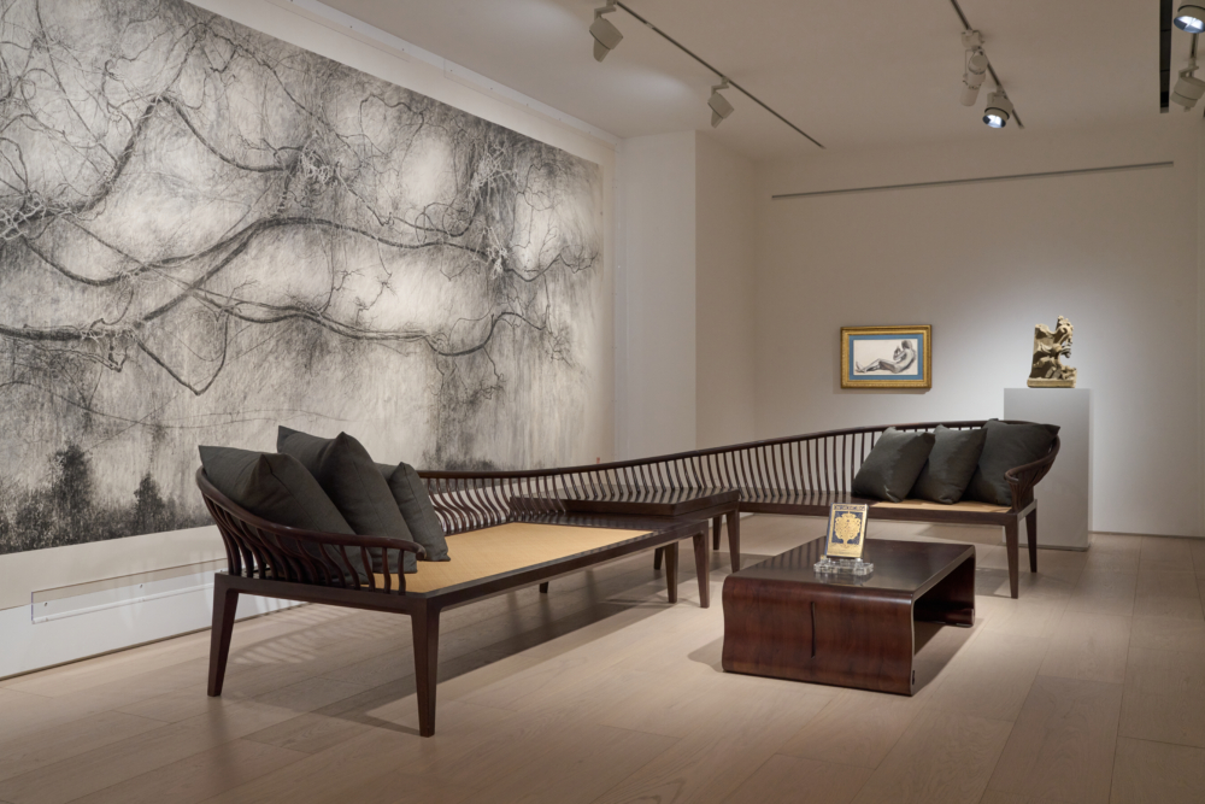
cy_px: 402
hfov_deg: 60.3
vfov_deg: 42.3
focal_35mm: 31
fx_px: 1038
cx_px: 602
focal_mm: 31
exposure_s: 1/20
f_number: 11
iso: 800
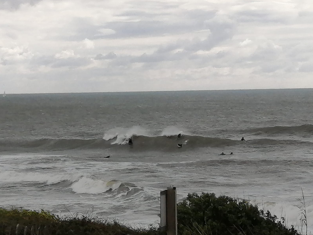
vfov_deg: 9.8
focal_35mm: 151
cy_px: 117
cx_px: 157
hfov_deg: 13.1
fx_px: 1365
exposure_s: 1/1401
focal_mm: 3.62
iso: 50
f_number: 1.8
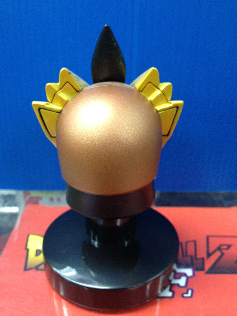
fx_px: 320
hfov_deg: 40.7
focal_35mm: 35
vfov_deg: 52.6
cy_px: 158
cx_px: 118
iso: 160
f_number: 2.4
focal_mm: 4.28
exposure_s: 1/20
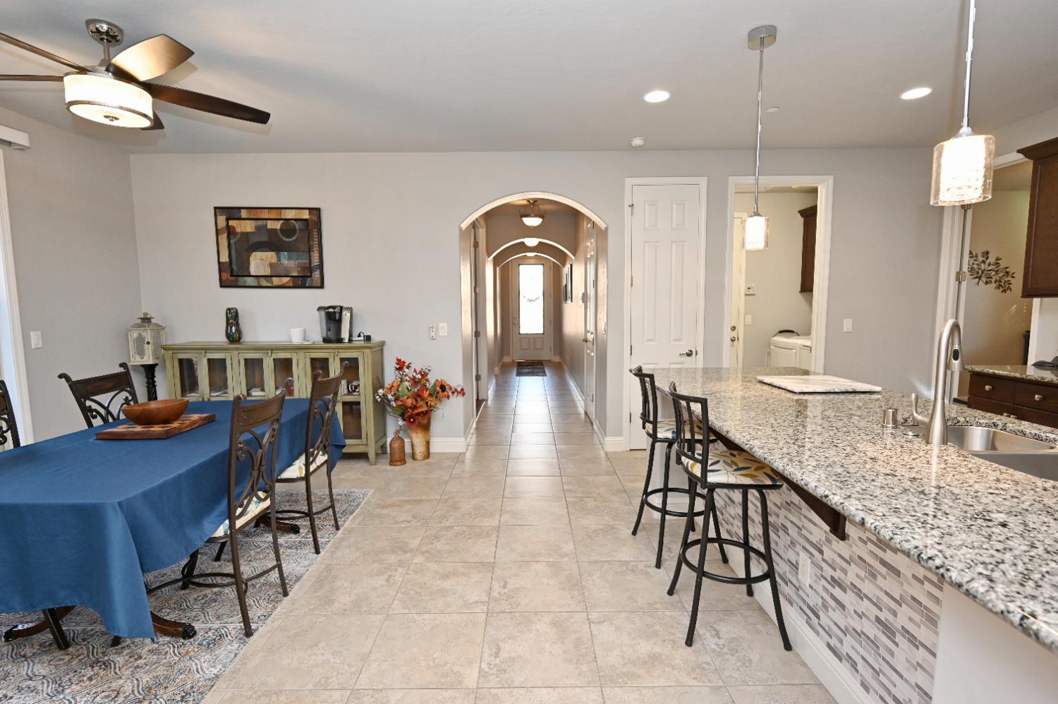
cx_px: 529
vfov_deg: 70.4
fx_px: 499
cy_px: 352
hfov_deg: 93.3
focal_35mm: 17
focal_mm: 17
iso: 450
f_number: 4
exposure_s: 1/60
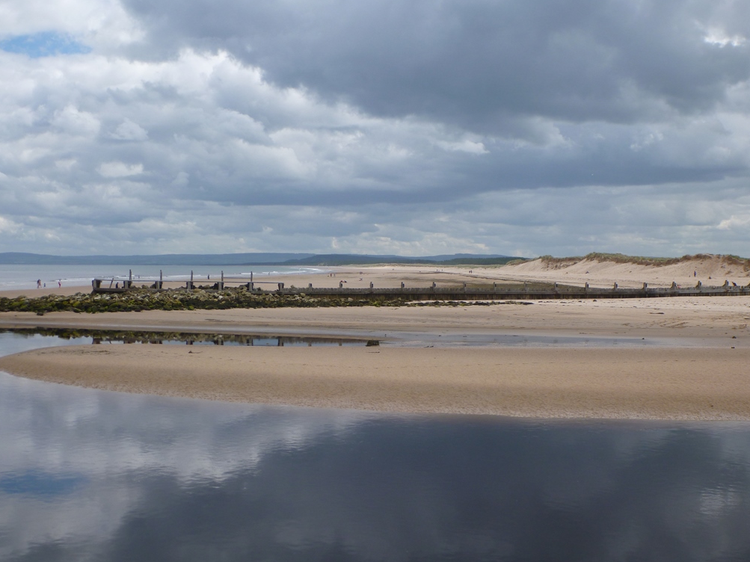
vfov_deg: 30.3
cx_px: 373
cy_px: 279
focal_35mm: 48
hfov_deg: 39.7
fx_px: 1040
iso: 100
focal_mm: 8.4
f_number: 4.5
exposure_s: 1/640
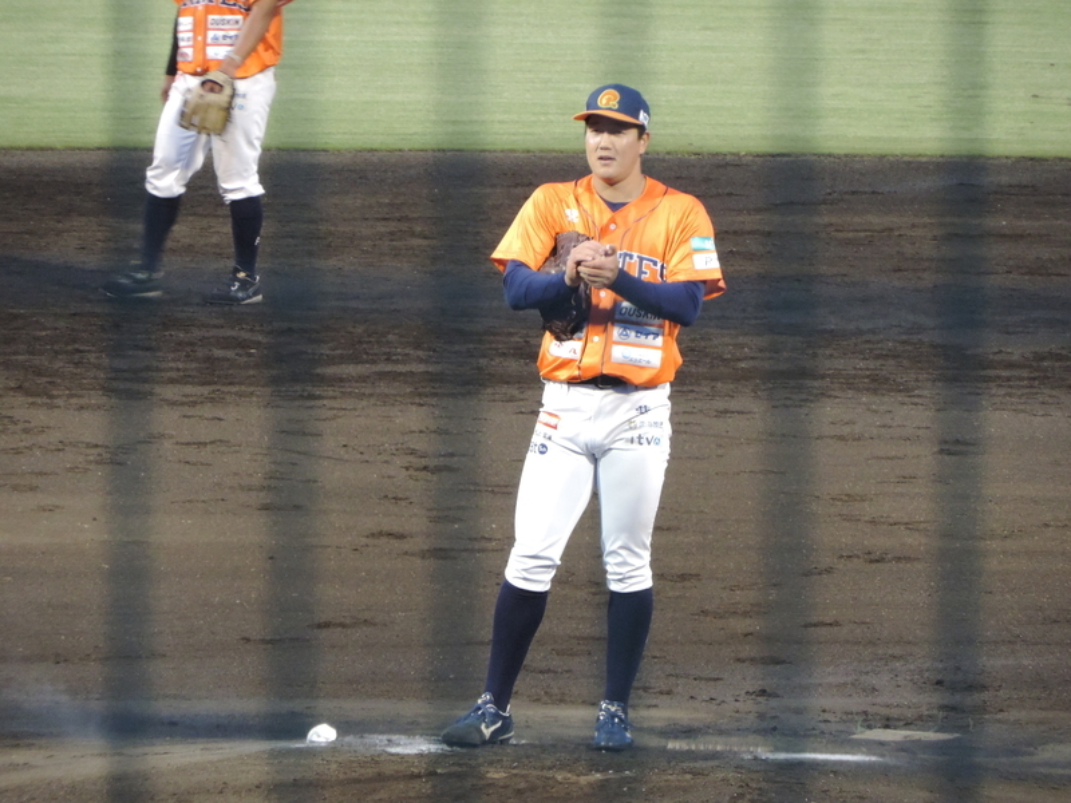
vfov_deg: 2.7
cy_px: 402
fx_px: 17017
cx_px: 536
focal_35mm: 550
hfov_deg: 3.6
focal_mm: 98.1
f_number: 4.9
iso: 800
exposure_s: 1/60
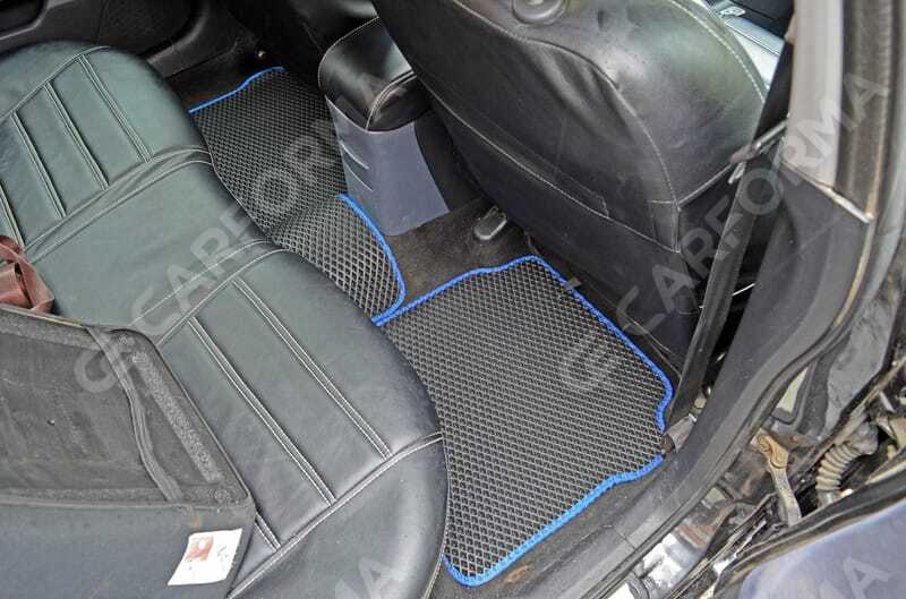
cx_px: 453
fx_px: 678
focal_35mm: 27
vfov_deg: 47.7
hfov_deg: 67.5
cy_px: 300
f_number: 5.6
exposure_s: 1/6
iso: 800
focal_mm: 18
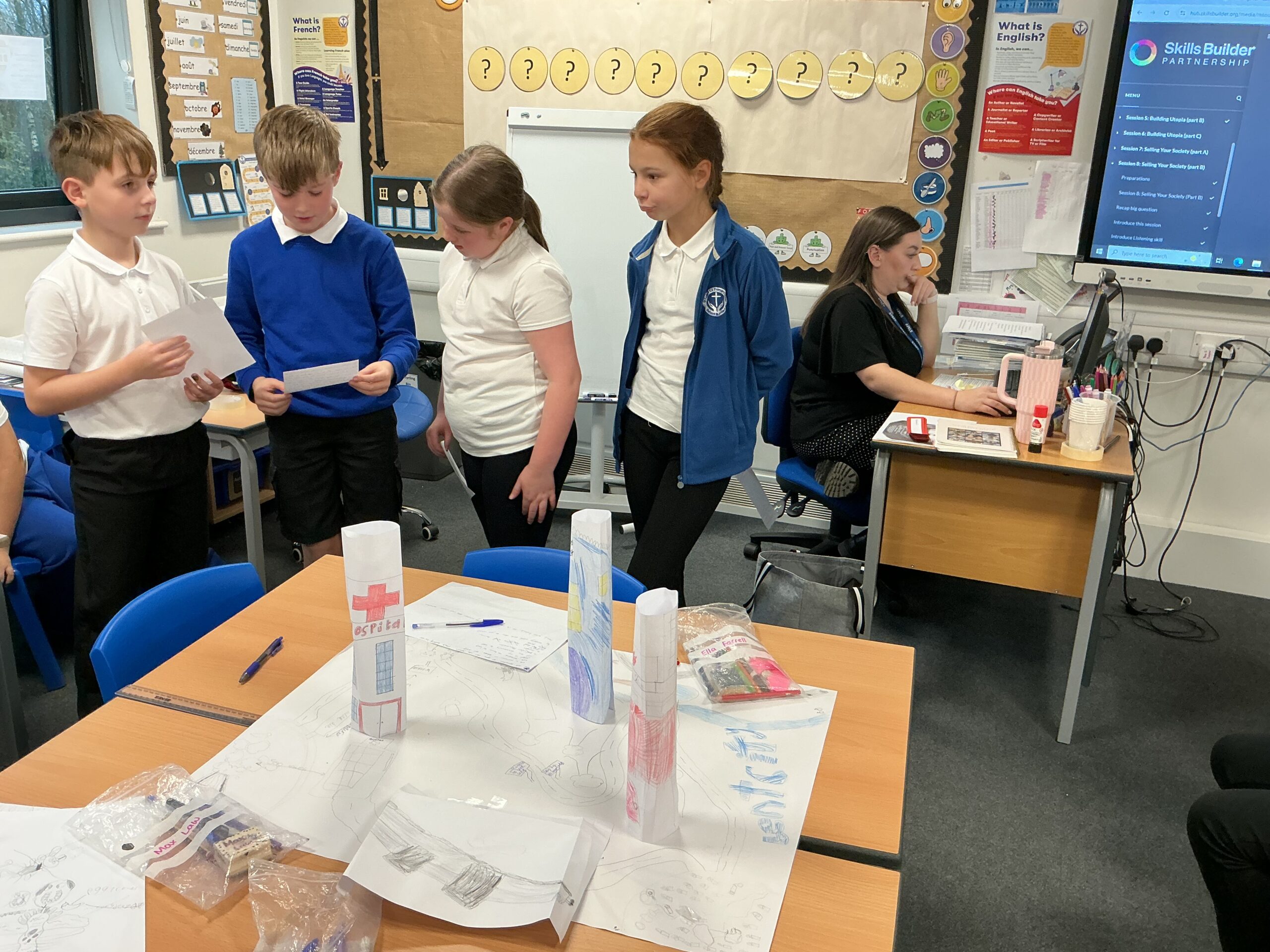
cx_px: 635
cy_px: 476
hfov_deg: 61.7
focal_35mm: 29
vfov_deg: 48.2
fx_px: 1064
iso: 80
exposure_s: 1/60
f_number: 1.8
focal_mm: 3
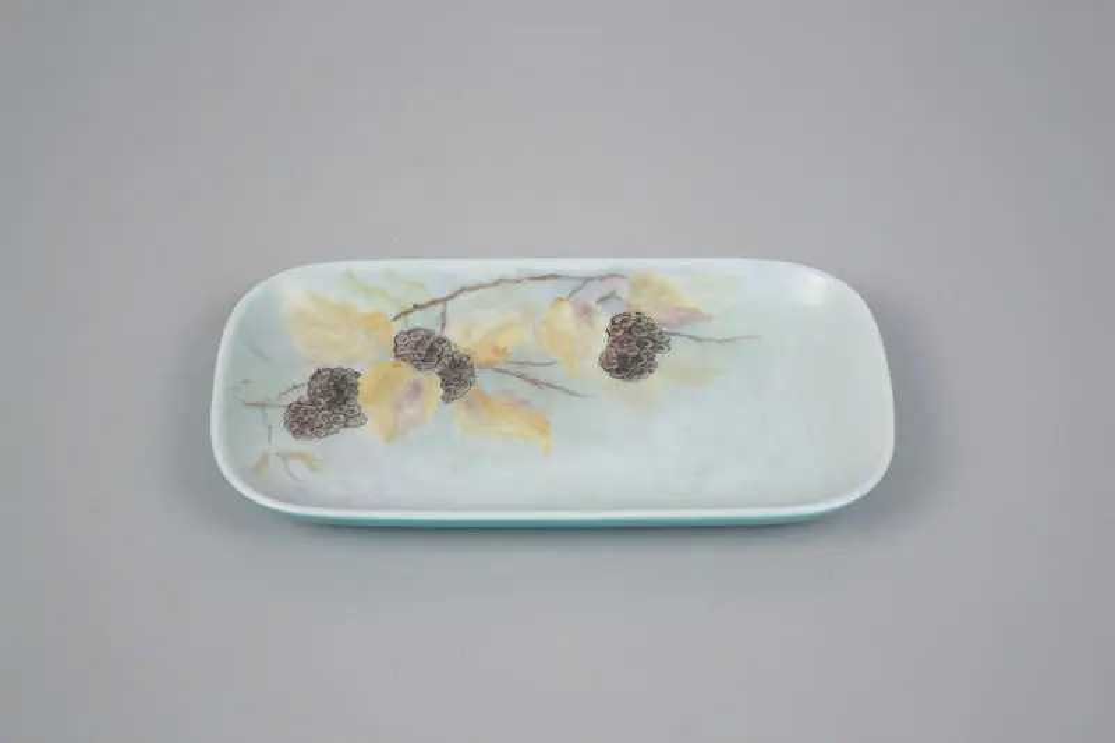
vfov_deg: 17.5
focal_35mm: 78
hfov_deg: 26.0
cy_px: 372
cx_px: 558
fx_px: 2415
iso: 3200
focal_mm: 52
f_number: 5.6
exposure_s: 1/50
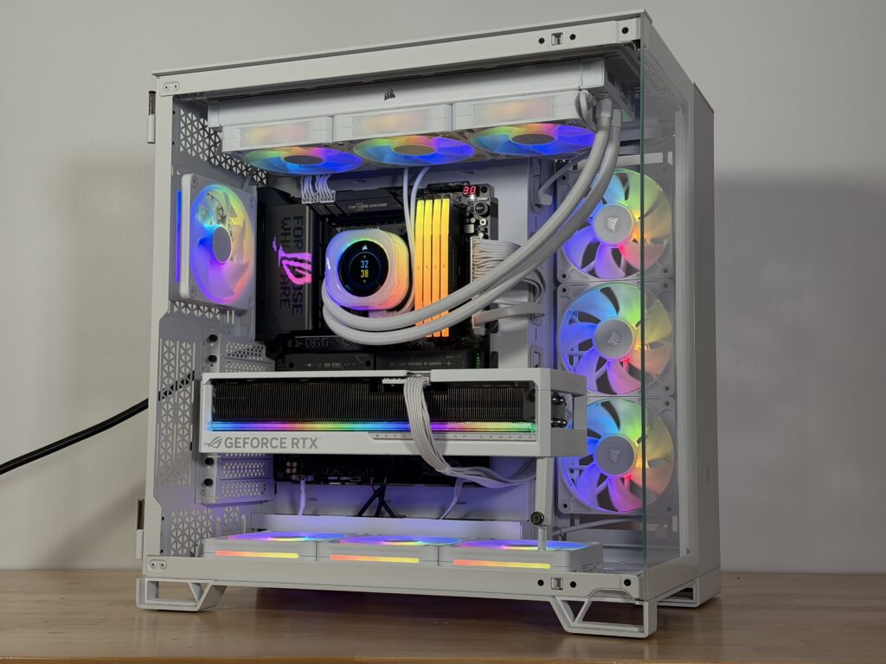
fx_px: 1229
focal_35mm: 48
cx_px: 443
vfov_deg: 30.3
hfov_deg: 39.7
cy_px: 332
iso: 50
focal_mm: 6.76
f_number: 1.78
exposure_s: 1/121
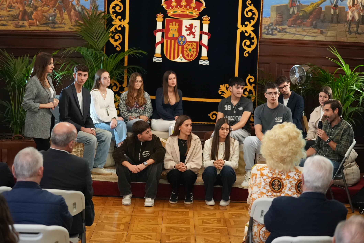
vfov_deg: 19.5
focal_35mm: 70
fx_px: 708
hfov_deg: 28.8
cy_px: 122
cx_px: 182
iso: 10000
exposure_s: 1/400
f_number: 2.8
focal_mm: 70
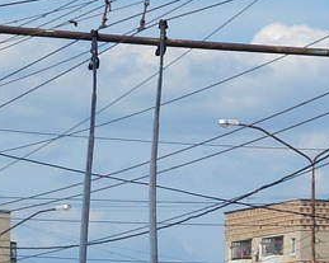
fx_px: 2453
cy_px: 452
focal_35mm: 252
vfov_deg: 6.0
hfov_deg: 7.7
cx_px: 202
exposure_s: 1/500
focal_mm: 21.53
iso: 125
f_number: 8
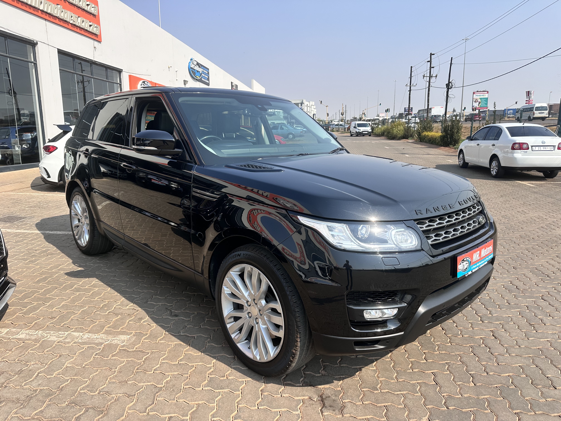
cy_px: 210
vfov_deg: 56.8
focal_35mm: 24
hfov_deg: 71.6
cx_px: 280
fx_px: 389
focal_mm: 6.86
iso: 80
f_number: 1.78
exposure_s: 1/3058
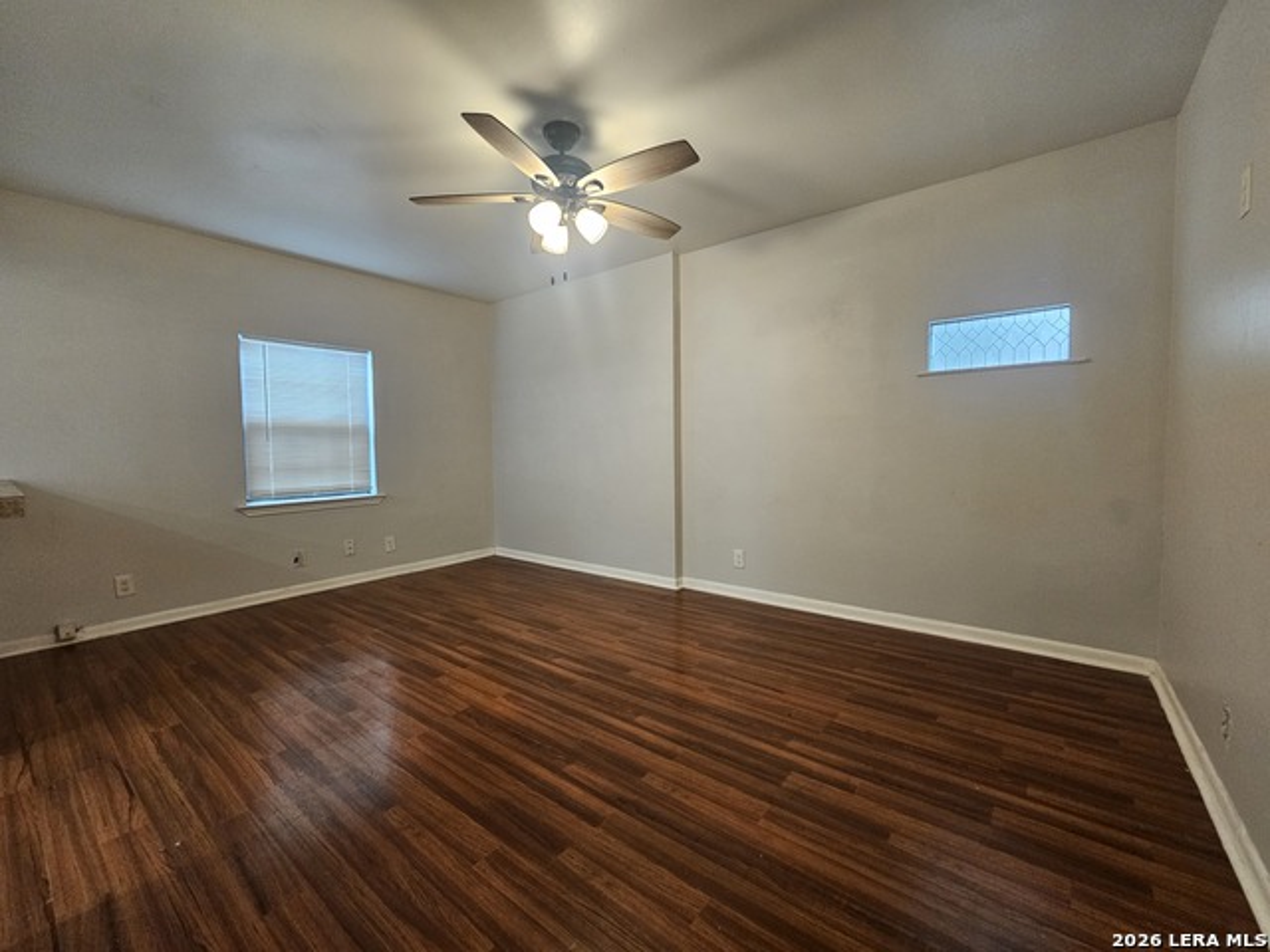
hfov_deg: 106.2
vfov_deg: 89.9
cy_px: 476
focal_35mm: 13
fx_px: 477
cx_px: 635
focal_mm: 2.2
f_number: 2.2
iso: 320
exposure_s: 1/40
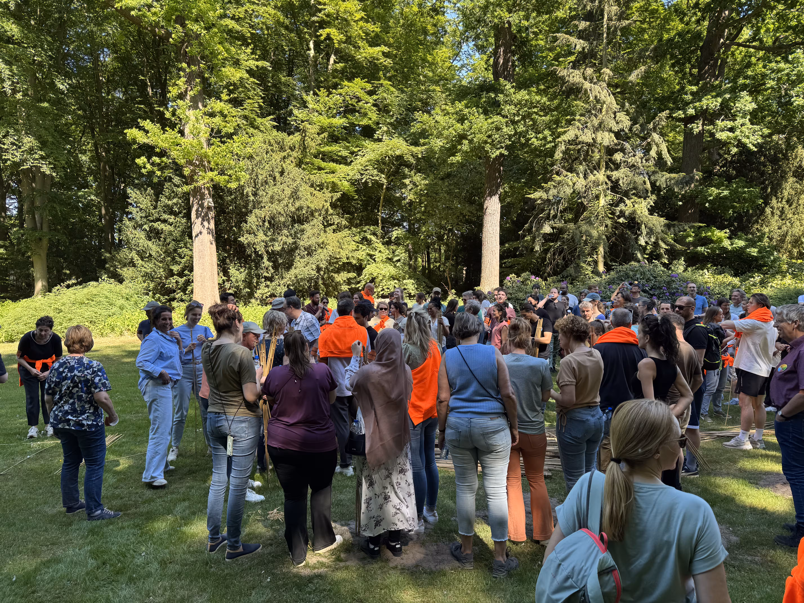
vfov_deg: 56.8
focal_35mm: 24
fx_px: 557
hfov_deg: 71.6
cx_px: 402
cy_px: 302
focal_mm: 6.76
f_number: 1.78
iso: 80
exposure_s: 1/317
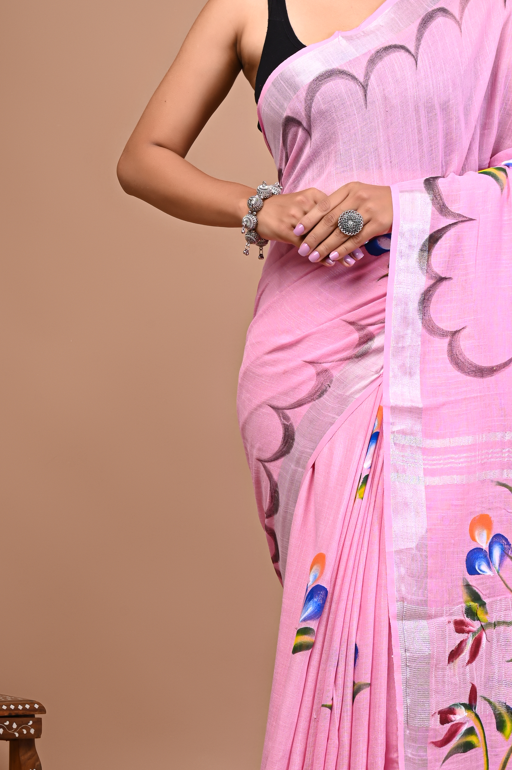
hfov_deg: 9.5
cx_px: 362
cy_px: 385
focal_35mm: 144
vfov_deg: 14.3
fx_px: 3076
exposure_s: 1/160
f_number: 10
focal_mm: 75
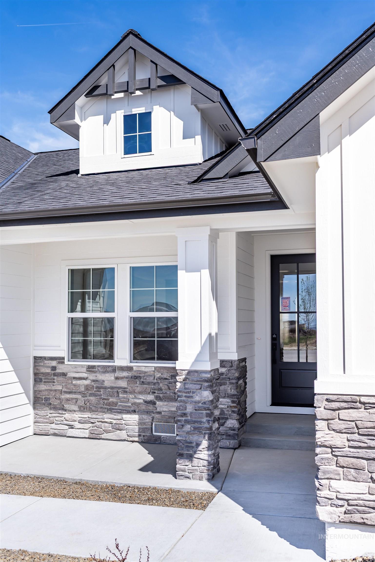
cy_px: 281
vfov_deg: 54.4
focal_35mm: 35
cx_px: 188
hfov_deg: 37.9
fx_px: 546
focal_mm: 35
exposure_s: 1/1250
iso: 100
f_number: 5
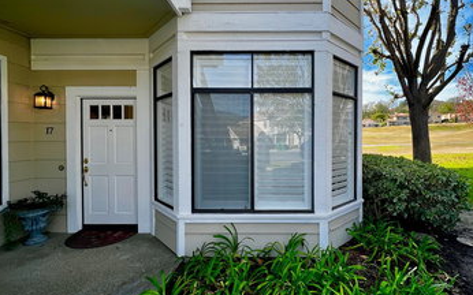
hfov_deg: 93.9
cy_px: 139
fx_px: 219
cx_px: 266
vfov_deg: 67.9
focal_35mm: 17
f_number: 1.8
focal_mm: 1.57
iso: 32
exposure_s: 1/358
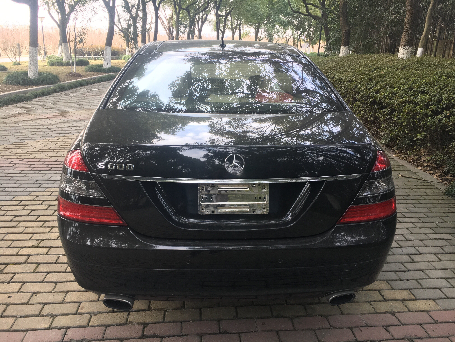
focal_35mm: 29
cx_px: 228
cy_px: 171
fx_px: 381
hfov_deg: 61.7
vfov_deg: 48.2
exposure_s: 1/100
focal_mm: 4.15
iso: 32
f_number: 2.2
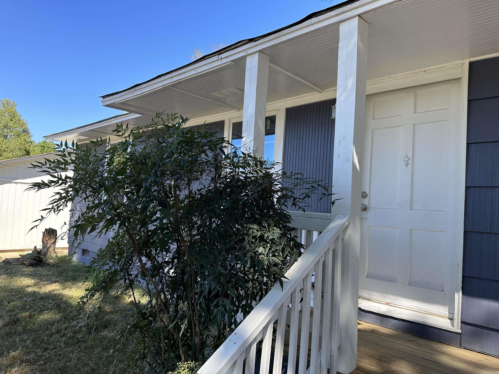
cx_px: 250
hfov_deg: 71.6
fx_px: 346
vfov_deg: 56.8
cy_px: 187
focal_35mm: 24
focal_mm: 6.86
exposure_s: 1/724
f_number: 1.78
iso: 80
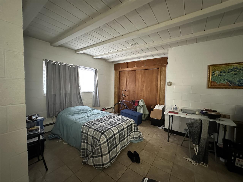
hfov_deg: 102.1
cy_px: 91
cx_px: 122
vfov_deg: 85.7
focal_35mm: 14
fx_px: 98
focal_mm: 2.22
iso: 1000
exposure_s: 1/40
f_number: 2.2
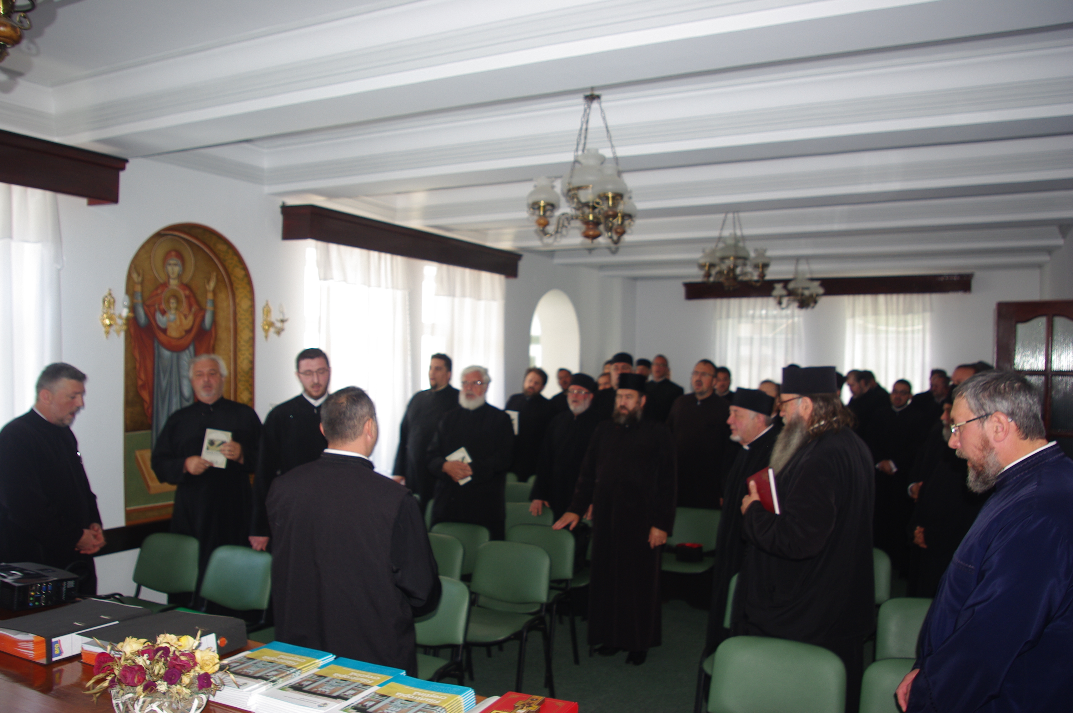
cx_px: 536
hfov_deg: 67.4
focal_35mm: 27
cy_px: 356
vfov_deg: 47.8
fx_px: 804
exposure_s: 1/30
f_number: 3.5
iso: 100
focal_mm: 18
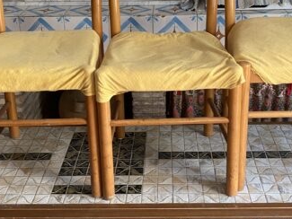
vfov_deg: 34.4
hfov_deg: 45.7
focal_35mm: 41
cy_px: 53
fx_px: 346
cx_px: 164
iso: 200
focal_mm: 4.25
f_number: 1.8
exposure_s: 1/60
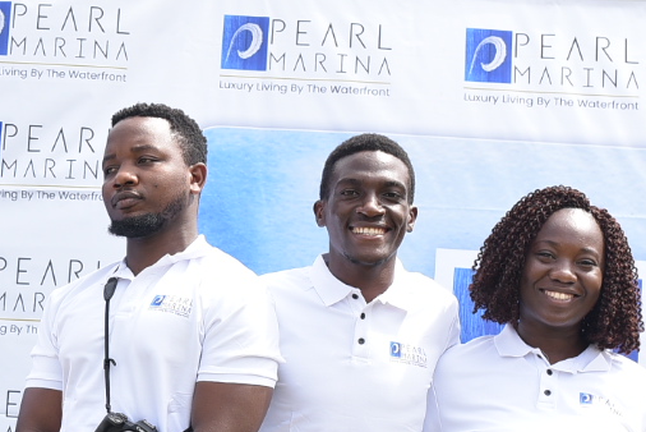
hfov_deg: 17.4
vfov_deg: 12.1
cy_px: 473
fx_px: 2011
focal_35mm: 112
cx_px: -135
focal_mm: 35
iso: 200
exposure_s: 1/400
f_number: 6.3
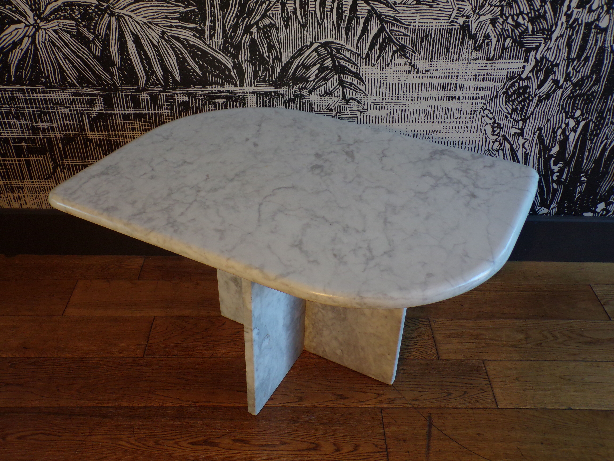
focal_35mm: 32
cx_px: 307
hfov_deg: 56.8
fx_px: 568
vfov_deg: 44.2
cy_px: 230
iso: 180
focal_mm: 5.8
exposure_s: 1/34
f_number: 3.2
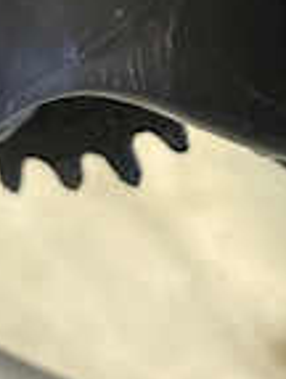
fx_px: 1590
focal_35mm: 145
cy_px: -80
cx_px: 138
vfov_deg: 13.2
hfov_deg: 10.3
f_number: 1.6
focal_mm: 5.1
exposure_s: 1/40
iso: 640
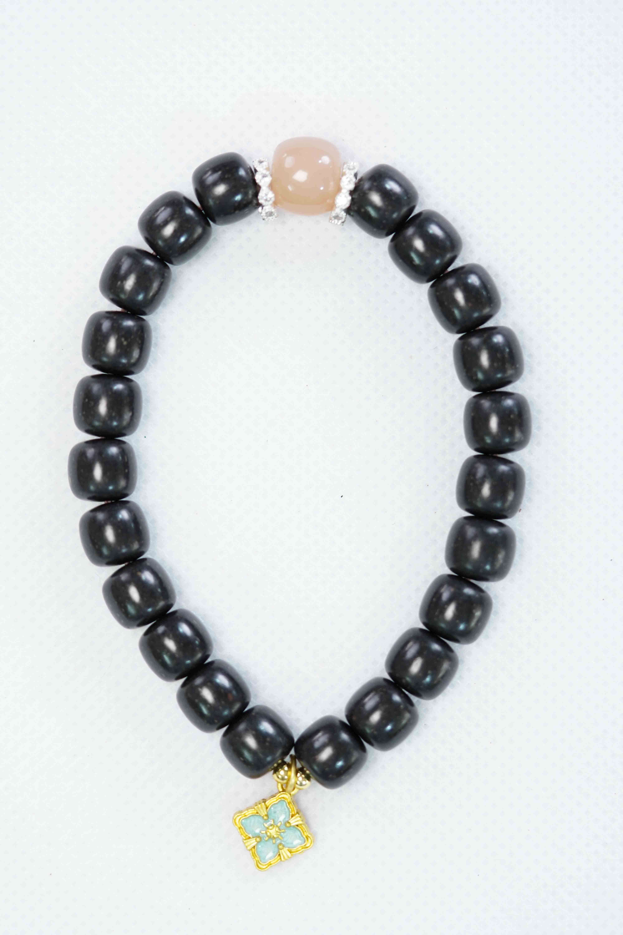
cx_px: 312
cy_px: 468
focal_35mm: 135
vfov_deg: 15.2
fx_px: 3504
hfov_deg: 10.2
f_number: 2.8
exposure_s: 1/30
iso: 320
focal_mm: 90
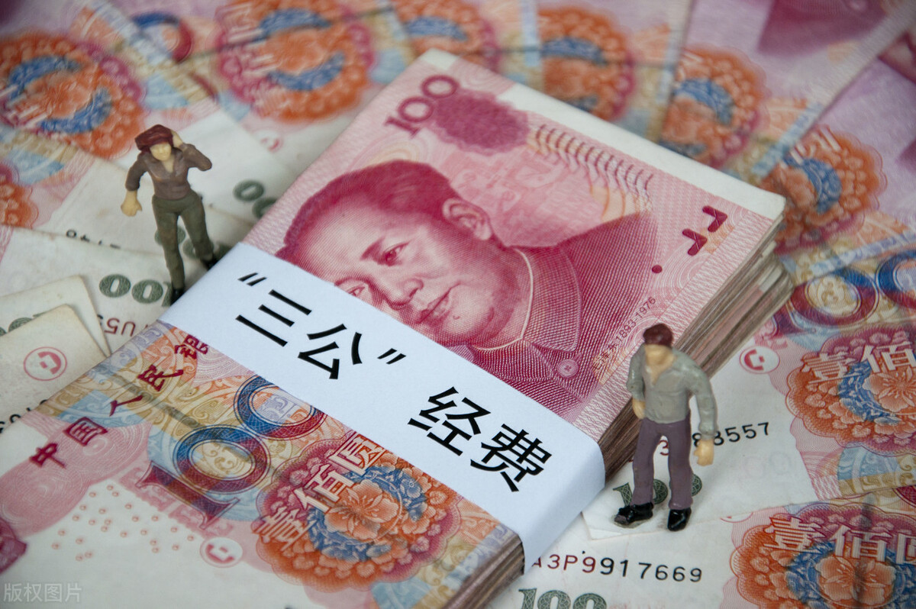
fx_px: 4004
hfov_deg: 13.1
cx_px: 458
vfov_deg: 8.7
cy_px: 304
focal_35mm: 158
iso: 320
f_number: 5.6
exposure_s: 1/50
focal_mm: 105
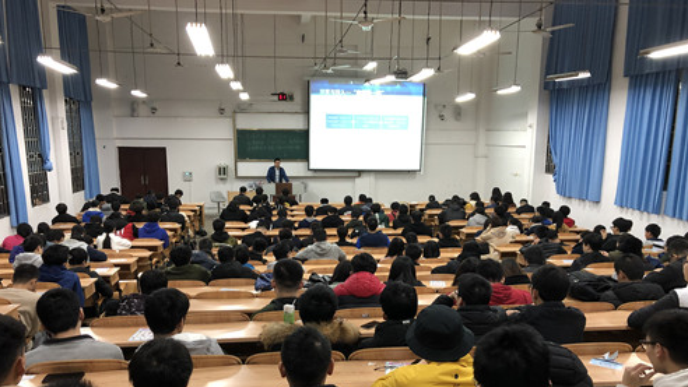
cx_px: 343
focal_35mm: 31
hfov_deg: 62.6
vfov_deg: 37.5
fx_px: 566
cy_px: 251
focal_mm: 3.99
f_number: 1.8
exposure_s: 1/17
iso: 80
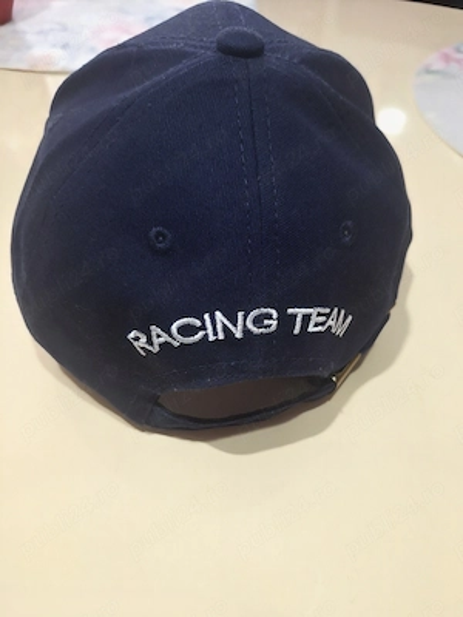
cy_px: 308
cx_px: 232
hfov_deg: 58.9
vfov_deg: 73.9
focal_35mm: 23
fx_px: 410
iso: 200
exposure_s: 1/50
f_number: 1.8
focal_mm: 5.54
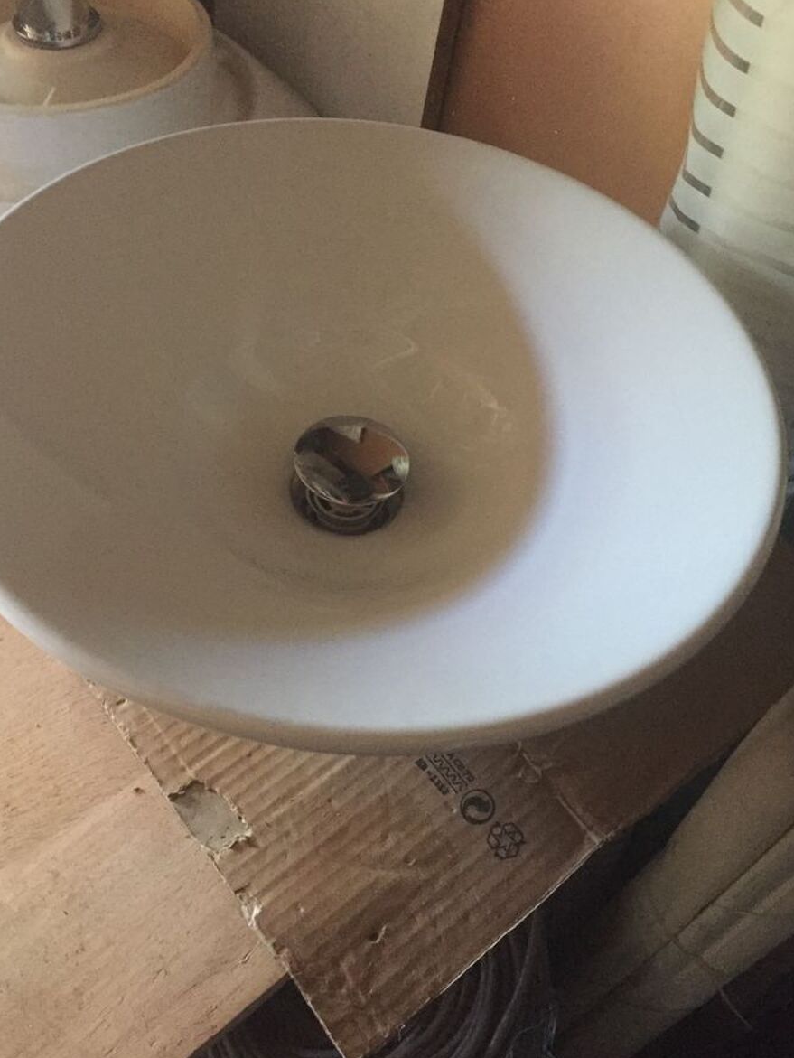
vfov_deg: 55.2
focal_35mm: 33
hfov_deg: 43.0
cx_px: 379
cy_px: 471
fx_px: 1009
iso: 320
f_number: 2.2
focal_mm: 4.15
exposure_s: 1/17
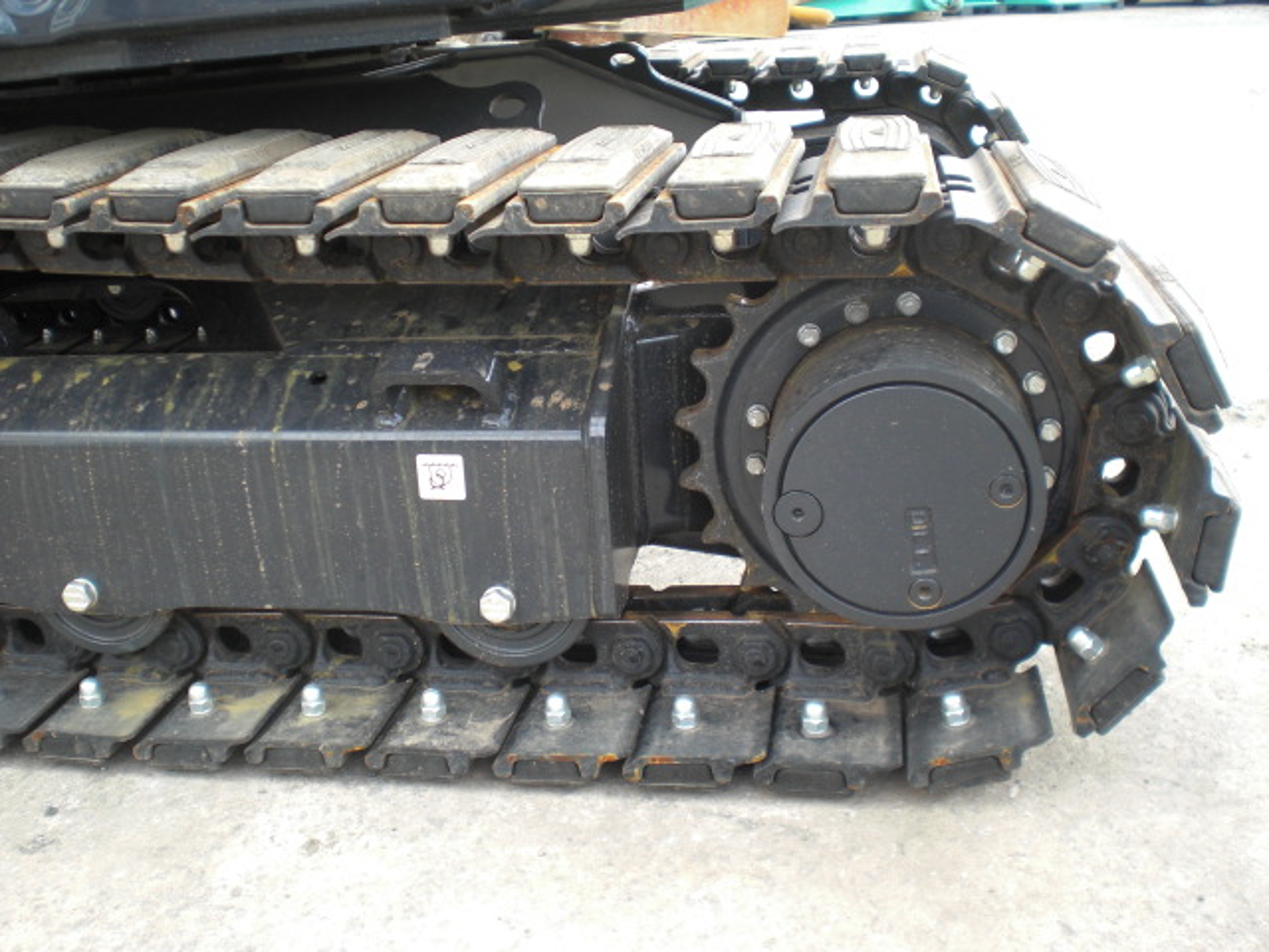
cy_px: 476
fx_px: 1393
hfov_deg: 49.0
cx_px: 634
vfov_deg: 37.7
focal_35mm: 38
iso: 100
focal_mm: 6.3
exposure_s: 1/125
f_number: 3.1
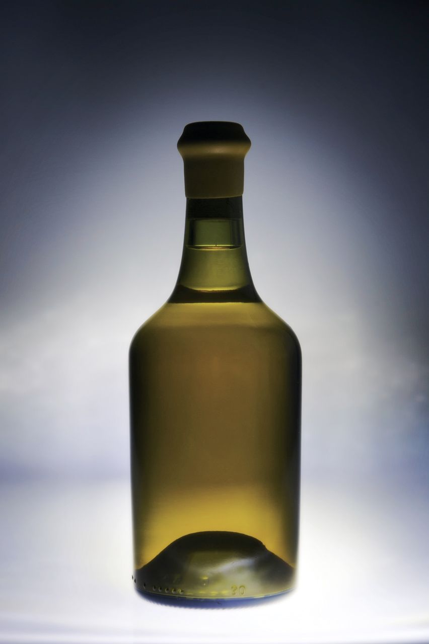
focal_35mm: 70
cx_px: 214
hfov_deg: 19.4
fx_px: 1253
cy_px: 322
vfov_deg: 28.9
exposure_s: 1
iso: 200
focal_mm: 70
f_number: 8
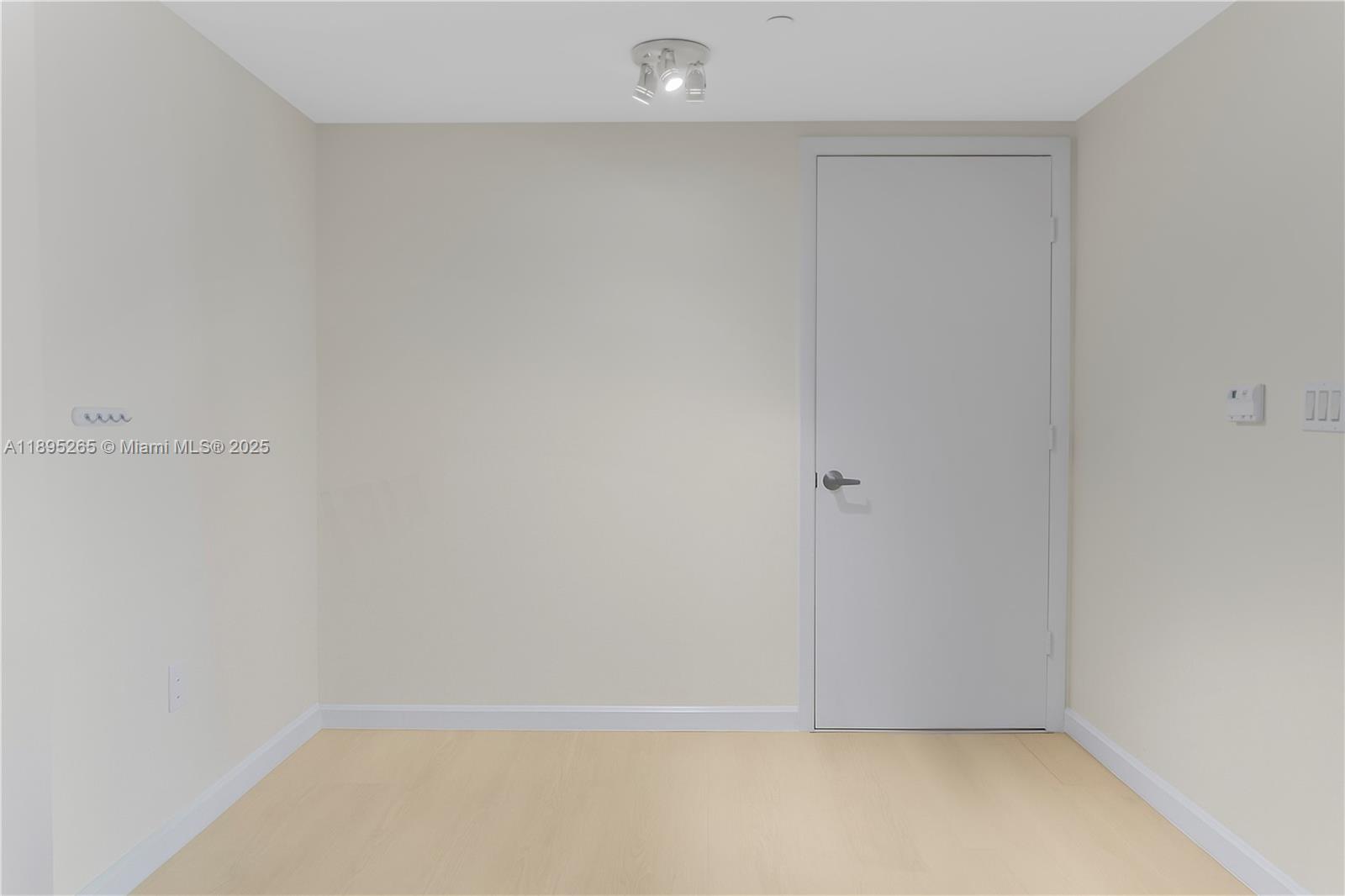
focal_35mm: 28
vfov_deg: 46.4
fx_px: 1046
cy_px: 448
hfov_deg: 65.5
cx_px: 672
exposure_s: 1.3
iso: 200
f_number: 9
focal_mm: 28
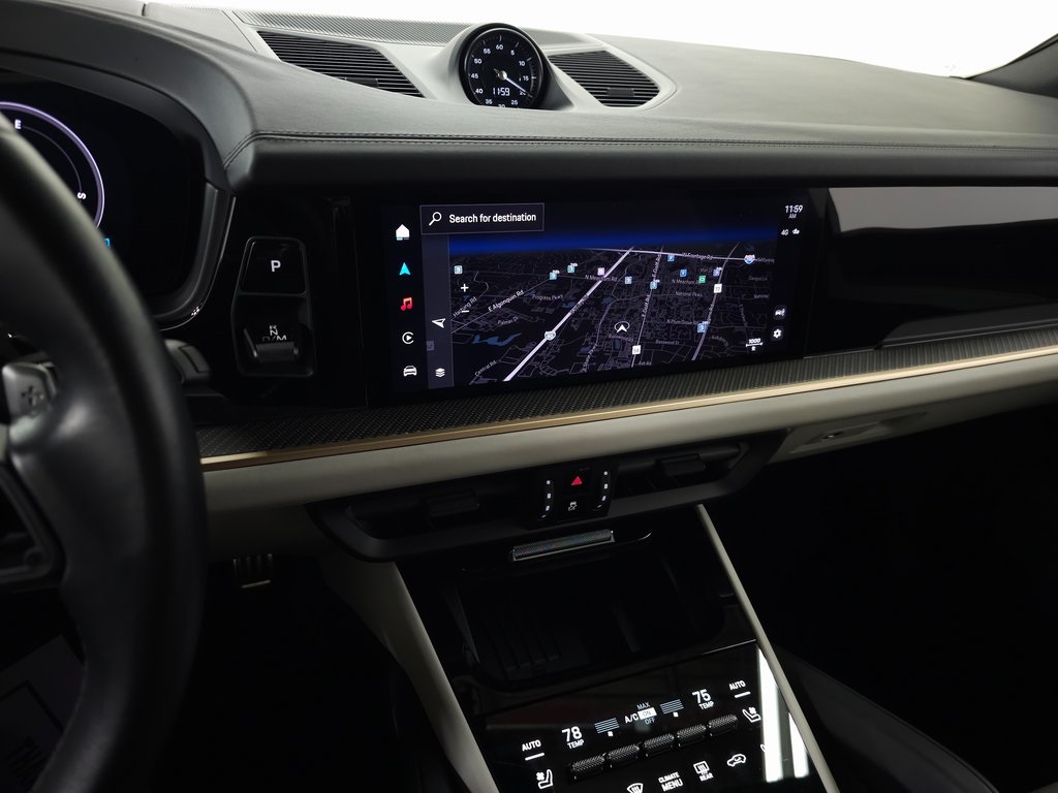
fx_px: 703
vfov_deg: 58.9
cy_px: 396
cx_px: 529
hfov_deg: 73.9
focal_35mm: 23
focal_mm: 6.3
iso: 160
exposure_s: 1/60
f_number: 1.7
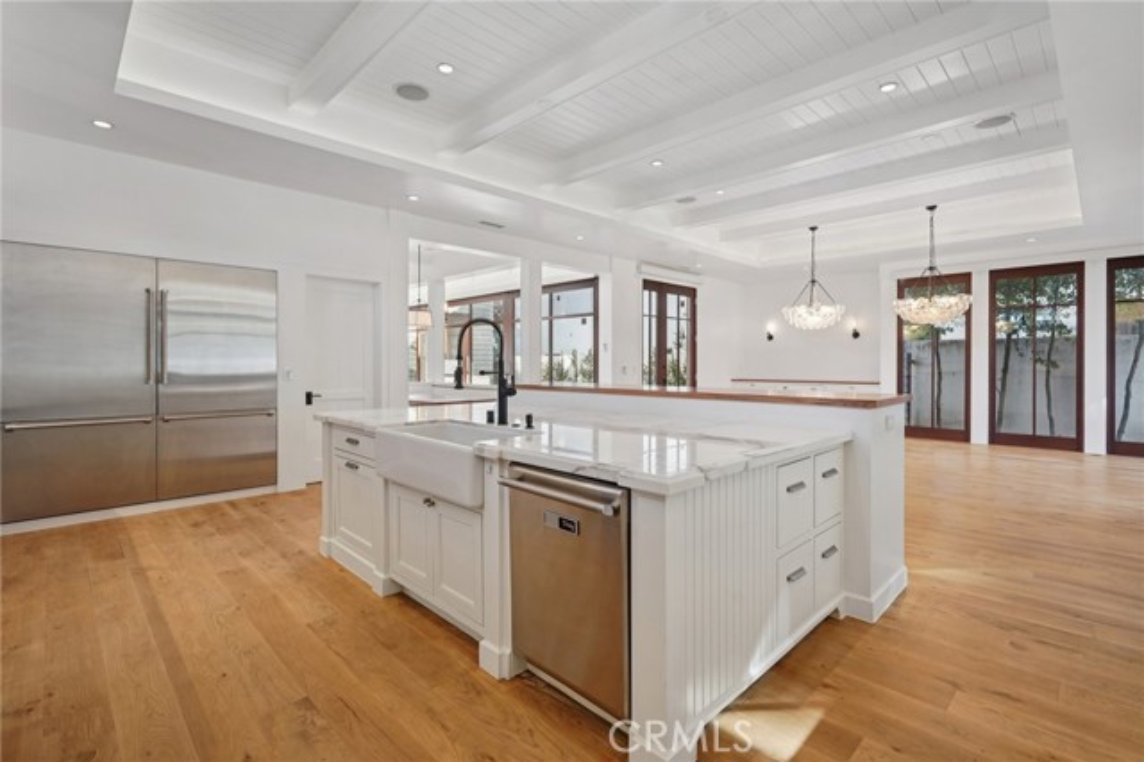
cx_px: 572
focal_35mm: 16
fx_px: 508
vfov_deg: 73.7
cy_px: 381
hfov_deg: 96.8
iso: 400
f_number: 8
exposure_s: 1/20
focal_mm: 16
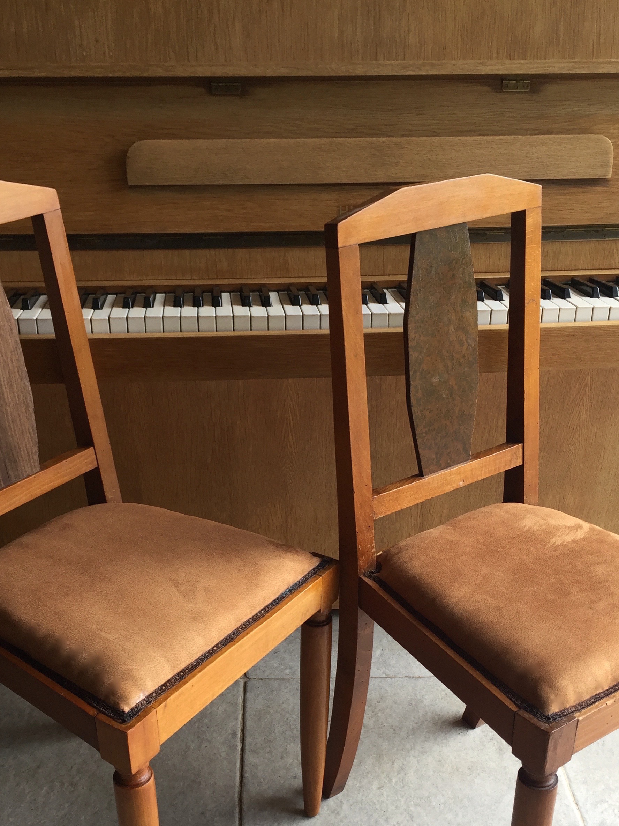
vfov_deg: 45.9
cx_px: 304
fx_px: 954
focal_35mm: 40
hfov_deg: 36.0
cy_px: 567
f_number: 2.2
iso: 40
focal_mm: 4.15
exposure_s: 1/50
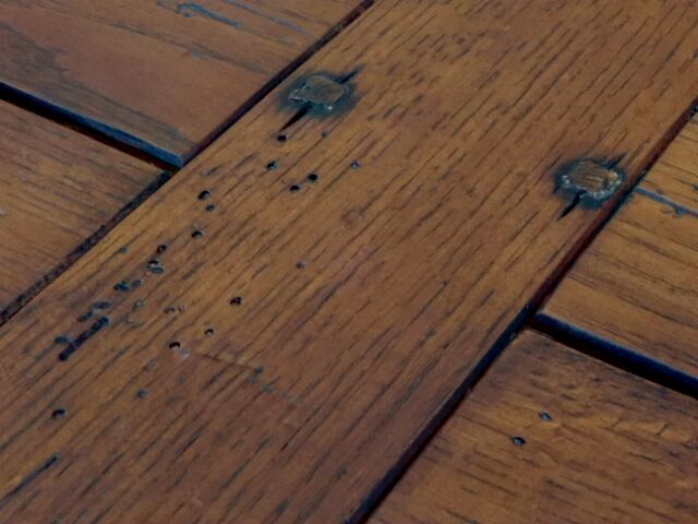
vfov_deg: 19.1
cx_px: 349
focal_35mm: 77
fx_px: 1553
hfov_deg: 25.3
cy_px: 262
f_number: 8
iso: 1600
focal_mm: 13.7
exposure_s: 1/100
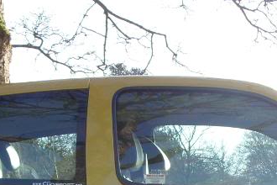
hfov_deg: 18.0
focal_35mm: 113
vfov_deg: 11.7
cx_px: 211
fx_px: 869
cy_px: 268
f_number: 4.4
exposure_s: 1/180
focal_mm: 7.8
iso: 80
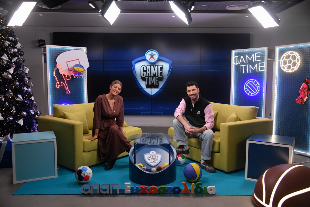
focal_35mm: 32
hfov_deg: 58.7
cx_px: 155
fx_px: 276
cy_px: 104
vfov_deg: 41.1
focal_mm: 32
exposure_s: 1/400
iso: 1600
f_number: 4
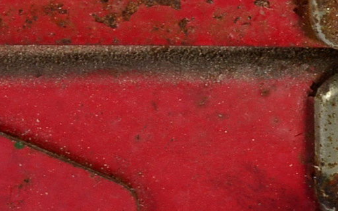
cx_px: 485
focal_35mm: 768
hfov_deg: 2.7
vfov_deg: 1.7
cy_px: 210
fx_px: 7077
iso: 200
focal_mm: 105
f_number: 22
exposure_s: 1/200
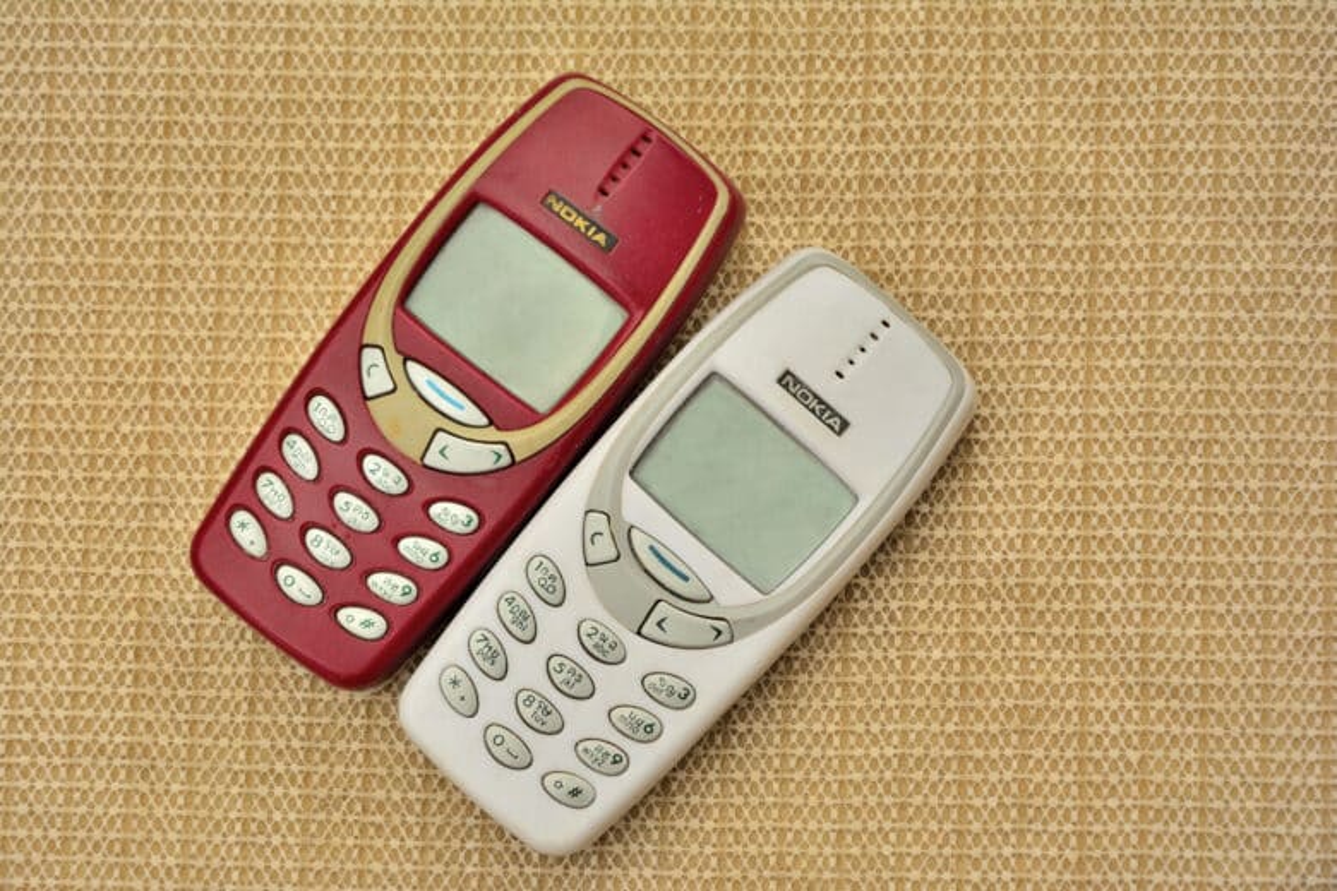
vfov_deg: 11.4
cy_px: 446
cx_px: 668
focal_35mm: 120
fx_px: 4456
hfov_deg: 17.1
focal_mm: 80
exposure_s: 1/250
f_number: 8
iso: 100
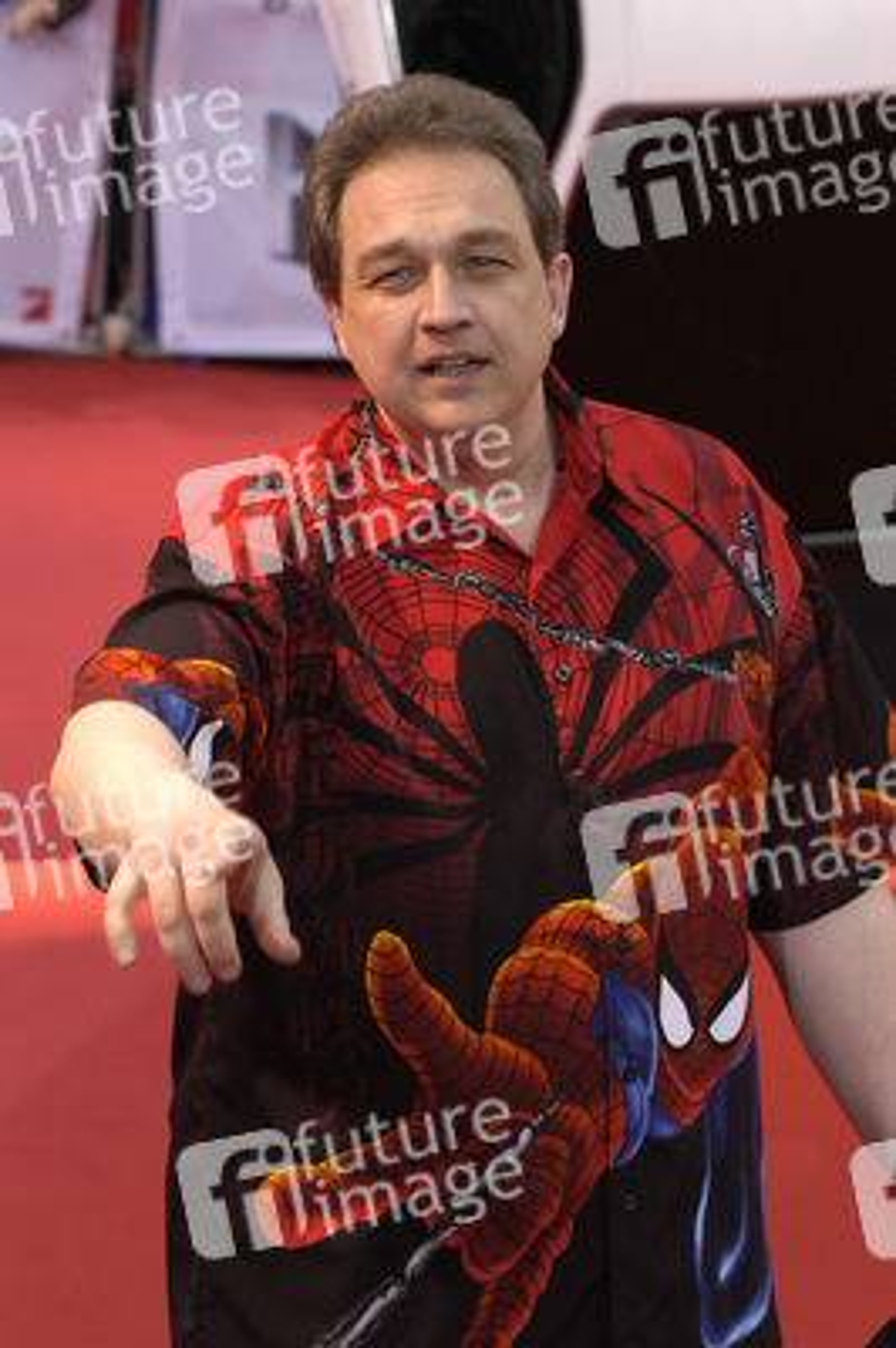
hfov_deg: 13.0
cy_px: 674
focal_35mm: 105
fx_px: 3926
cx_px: 448
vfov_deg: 19.5
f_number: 6.3
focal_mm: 70
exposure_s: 1/125
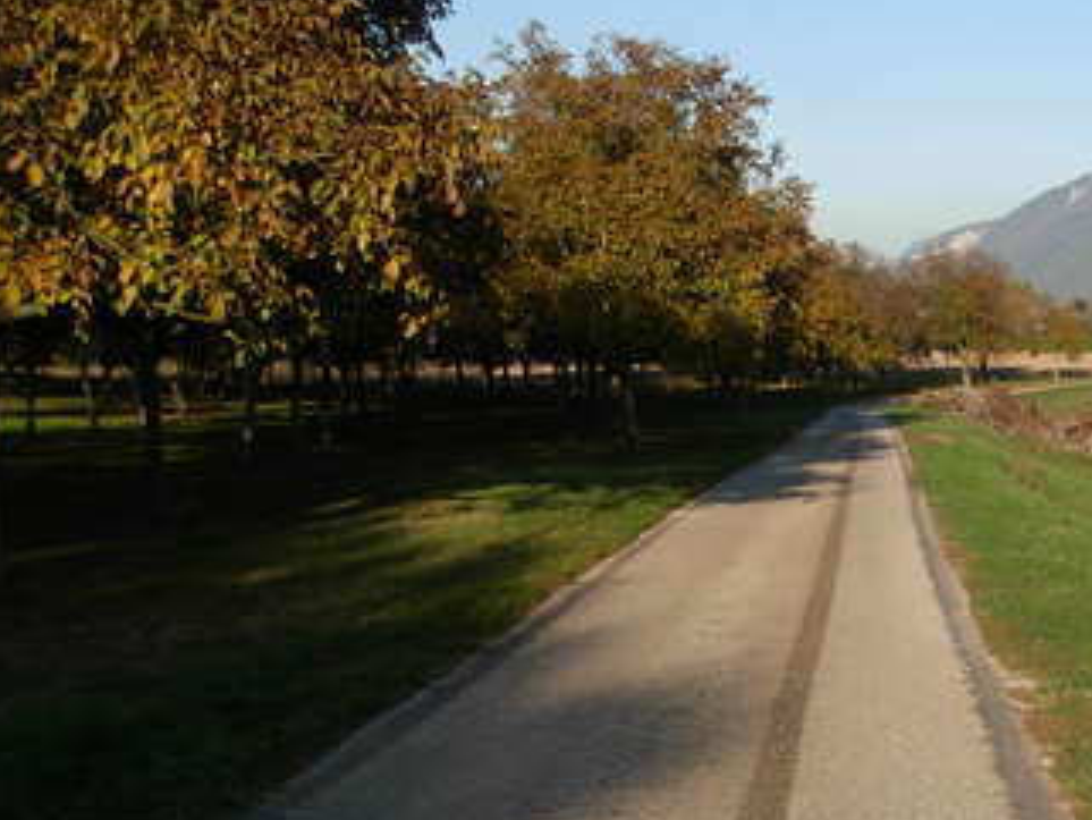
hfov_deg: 26.7
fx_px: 2241
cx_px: 925
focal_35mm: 71
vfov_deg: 20.7
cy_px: 510
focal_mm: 6.3
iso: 79
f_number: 2.9
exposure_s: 1/966
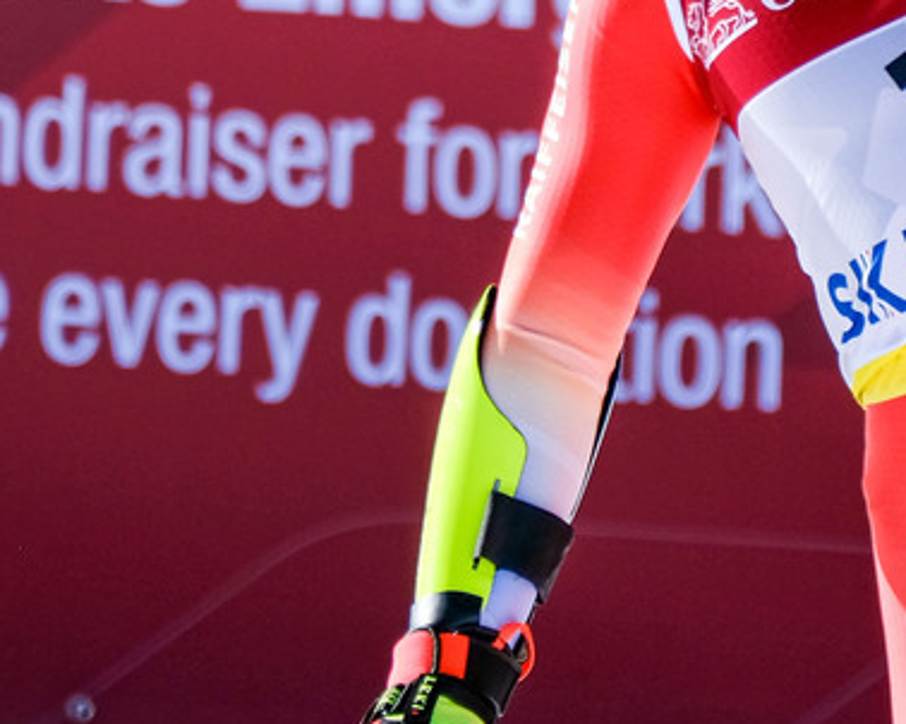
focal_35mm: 1677
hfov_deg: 1.2
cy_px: -328
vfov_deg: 0.9
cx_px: 1162
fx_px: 44944
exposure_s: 1/1000
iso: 200
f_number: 5.6
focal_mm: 300
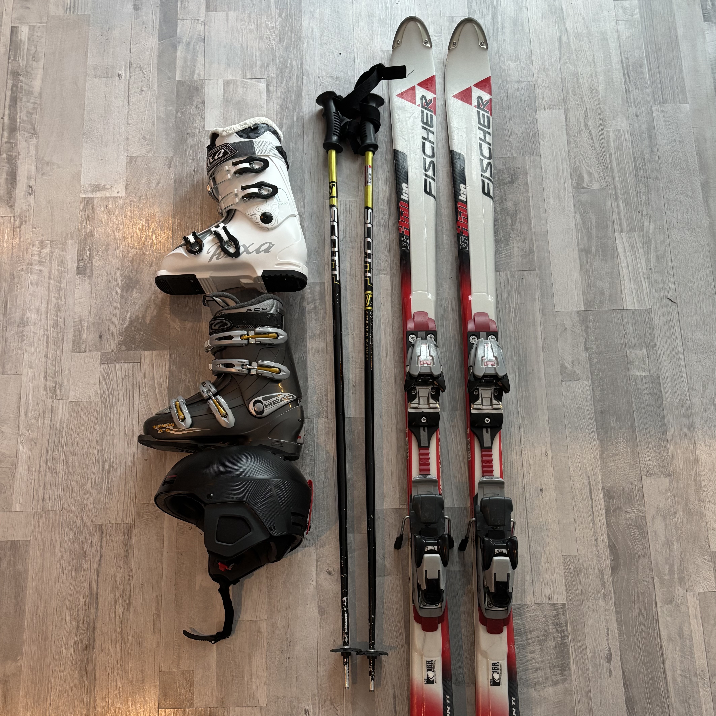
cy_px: 450
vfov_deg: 51.9
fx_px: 725
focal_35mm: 31
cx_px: 356
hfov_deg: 52.5
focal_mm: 5.96
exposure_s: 1/50
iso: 400
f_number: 1.6
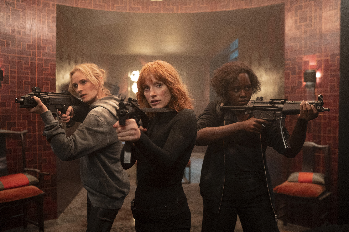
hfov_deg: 54.4
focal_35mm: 35
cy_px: 116
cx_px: 174
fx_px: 339
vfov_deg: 37.9
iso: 4000
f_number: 2.5
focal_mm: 35
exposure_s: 1/125
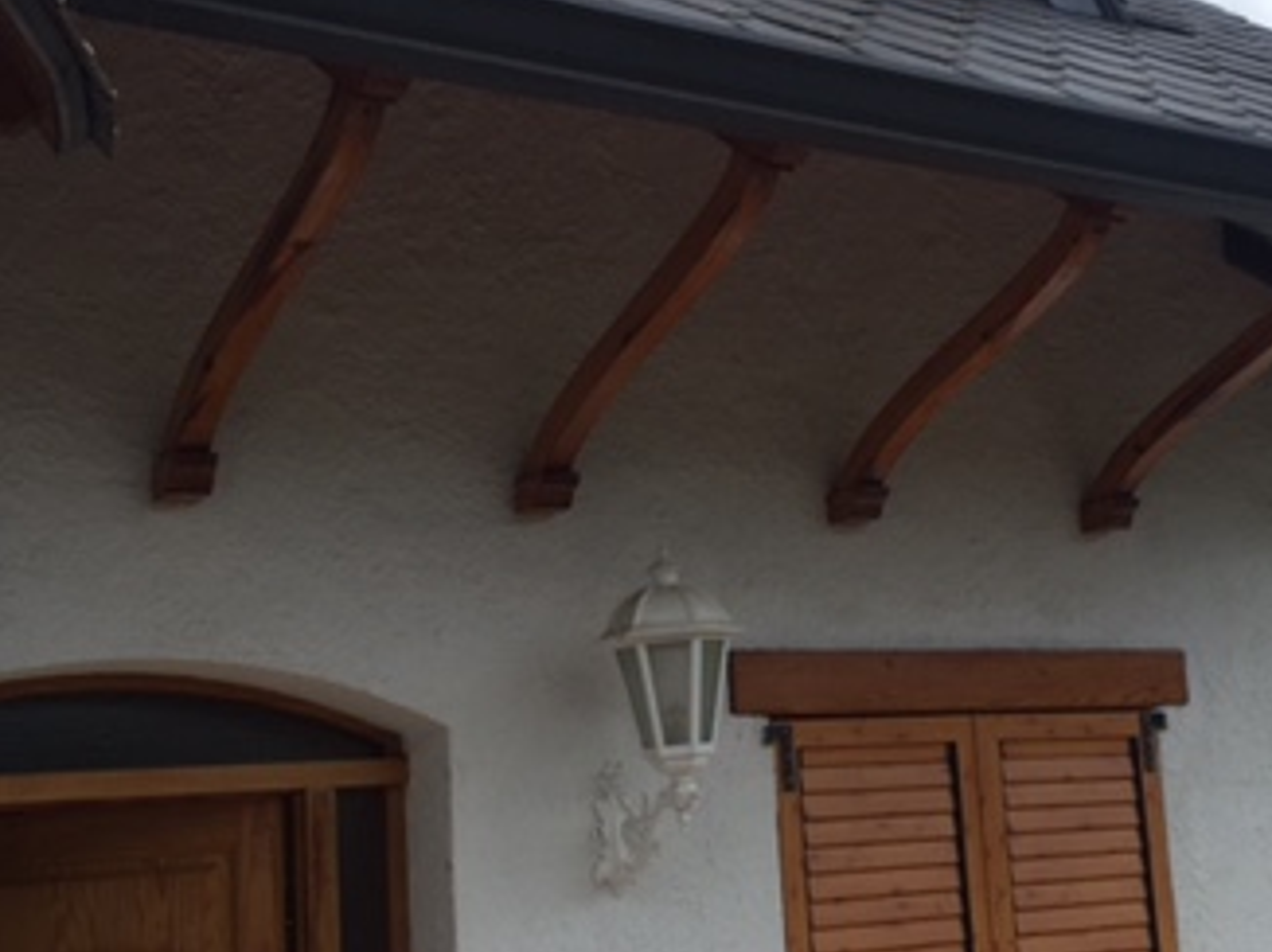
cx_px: 741
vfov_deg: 25.6
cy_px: 453
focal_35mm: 57
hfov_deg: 33.7
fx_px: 2093
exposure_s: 1/1364
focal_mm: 4.15
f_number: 2.2
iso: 32
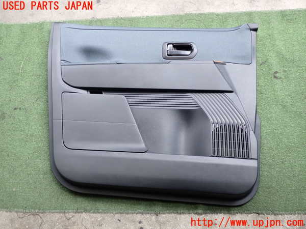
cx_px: 153
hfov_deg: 60.0
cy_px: 114
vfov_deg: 46.8
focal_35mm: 30
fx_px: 265
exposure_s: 1/125
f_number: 2.3
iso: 200
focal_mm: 5.4
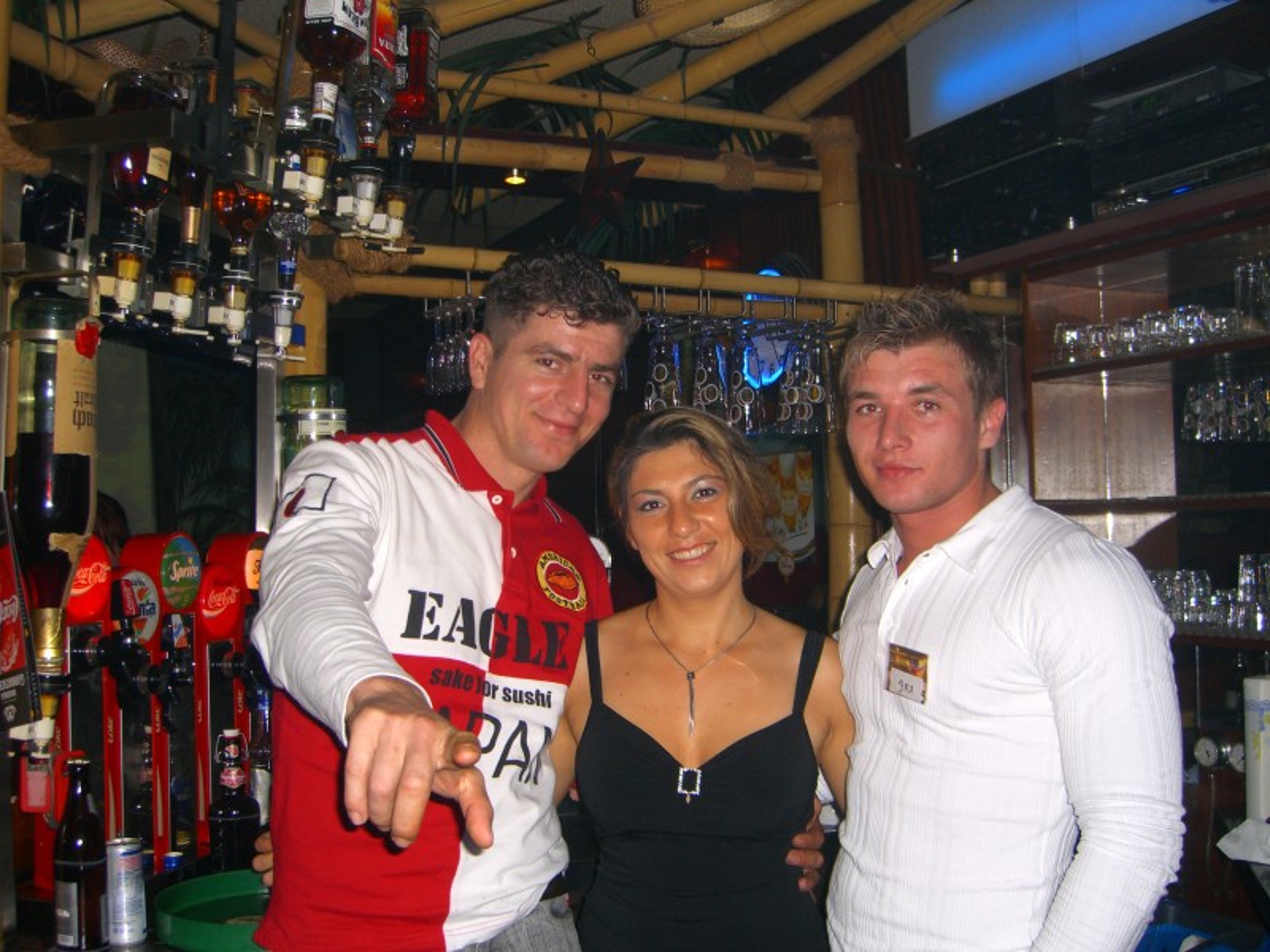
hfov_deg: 49.0
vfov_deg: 37.7
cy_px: 476
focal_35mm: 38
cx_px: 635
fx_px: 1394
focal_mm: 7.9
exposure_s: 1/60
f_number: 2.8
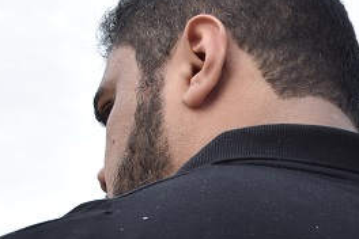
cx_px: 412
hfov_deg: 16.3
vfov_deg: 11.0
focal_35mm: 121
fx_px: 1207
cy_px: 321
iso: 320
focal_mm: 24
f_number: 5
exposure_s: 1/100
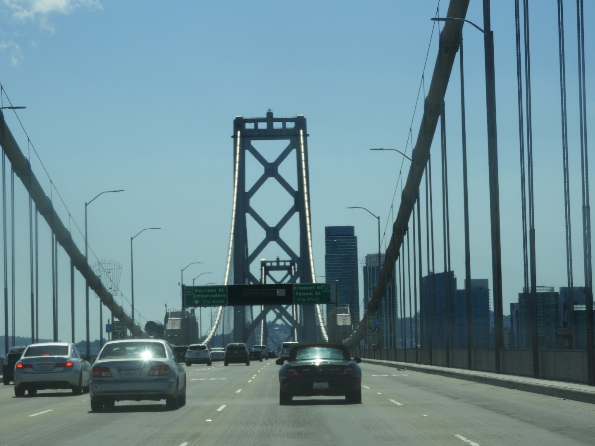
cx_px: 298
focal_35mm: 115
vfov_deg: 12.9
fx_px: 1977
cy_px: 223
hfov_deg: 17.1
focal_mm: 20.6
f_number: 5
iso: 100
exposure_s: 1/1000
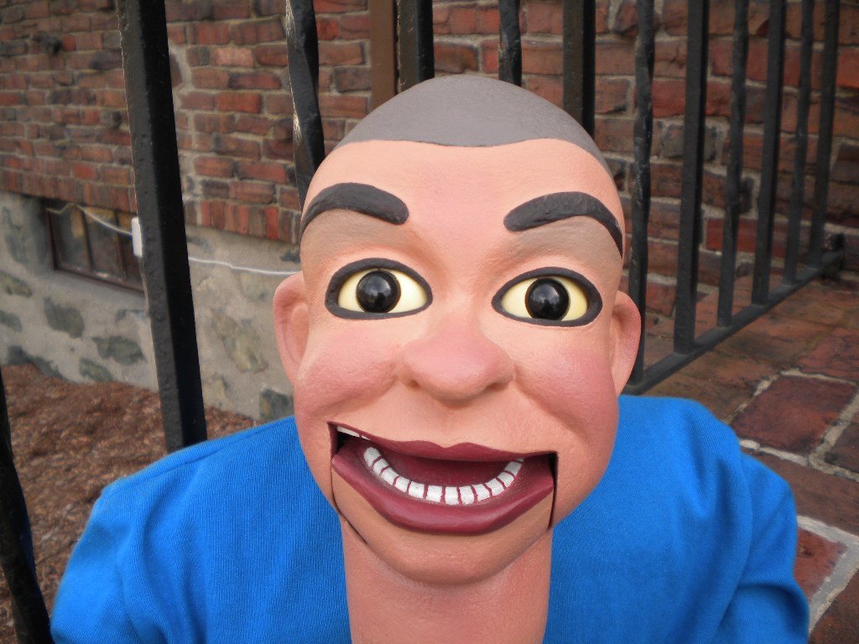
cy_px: 322
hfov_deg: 52.6
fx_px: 869
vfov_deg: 40.7
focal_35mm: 35
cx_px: 430
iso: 80
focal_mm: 6.3
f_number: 3.1
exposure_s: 1/214
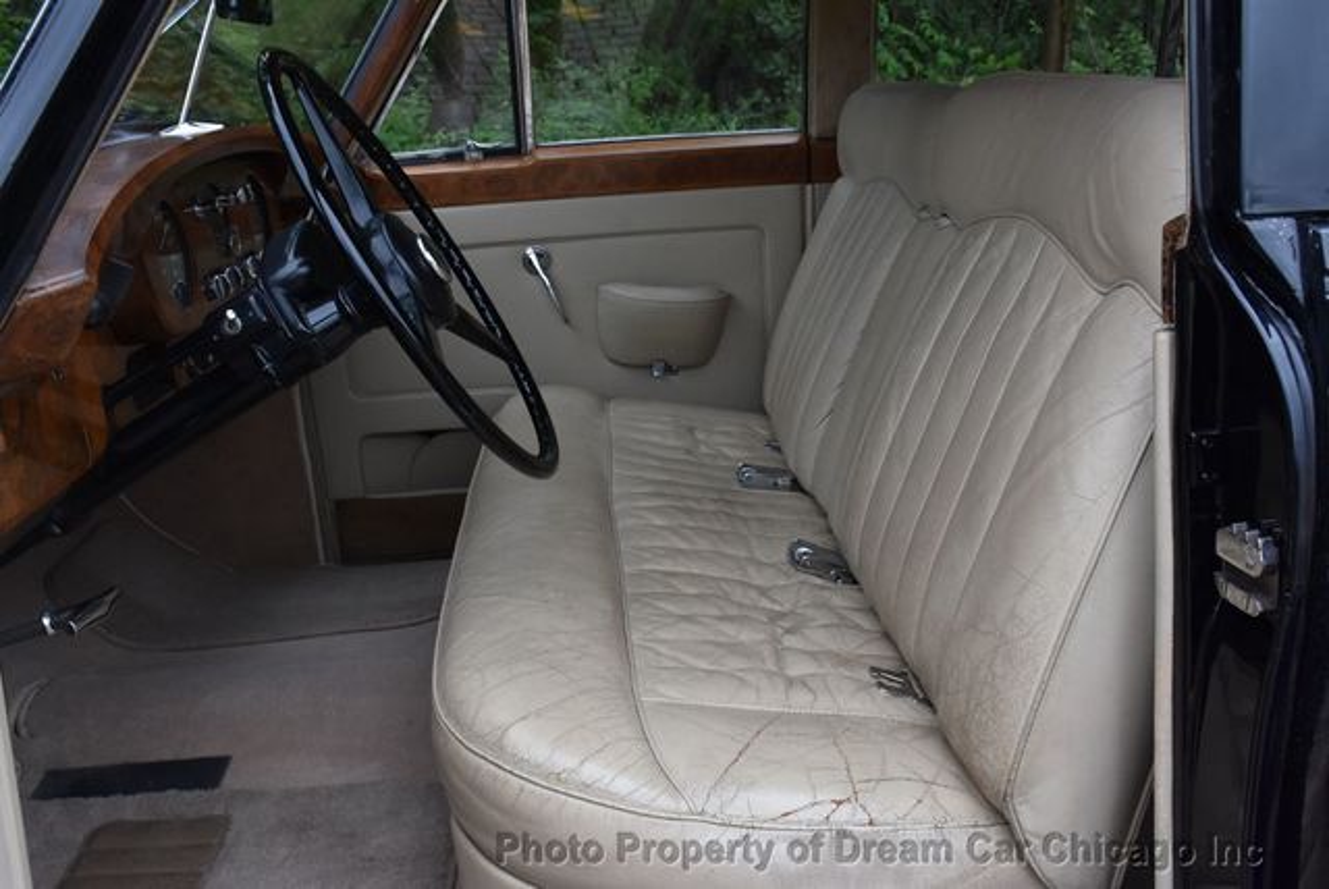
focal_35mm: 36
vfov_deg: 36.9
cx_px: 664
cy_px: 444
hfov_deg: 53.1
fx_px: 1330
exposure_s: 1/500
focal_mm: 24
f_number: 8
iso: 720
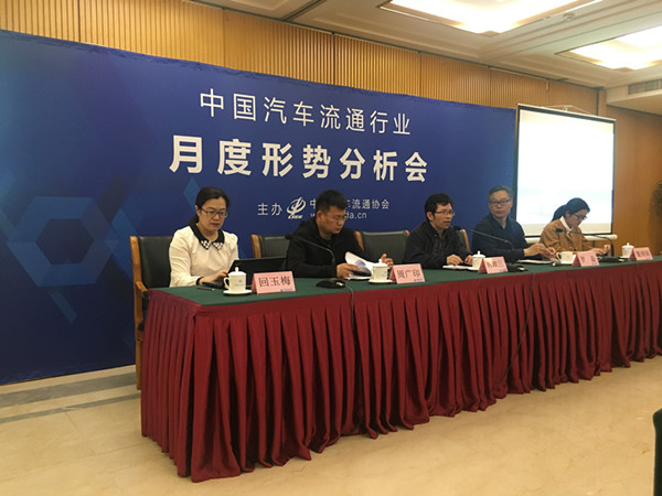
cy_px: 248
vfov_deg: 48.2
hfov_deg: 61.7
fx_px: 555
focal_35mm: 29
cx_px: 331
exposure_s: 1/33
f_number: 2.2
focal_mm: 4.15
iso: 200
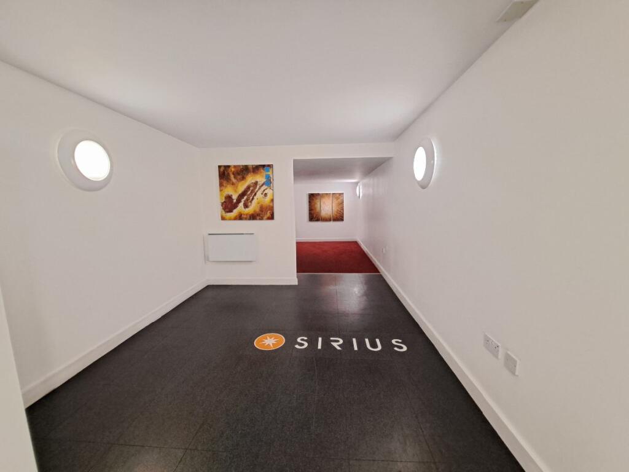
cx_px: 314
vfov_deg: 89.9
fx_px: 236
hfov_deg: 106.2
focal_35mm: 13
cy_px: 236
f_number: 2.2
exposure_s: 1/20
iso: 500
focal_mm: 1.74
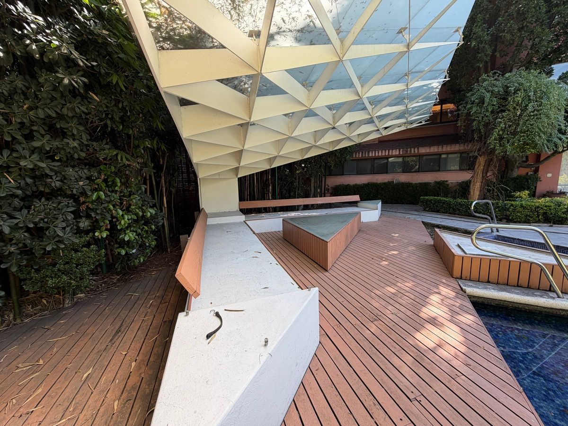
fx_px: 230
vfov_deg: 85.7
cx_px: 284
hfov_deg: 102.1
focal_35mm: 14
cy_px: 213
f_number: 2.2
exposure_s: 1/143
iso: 40
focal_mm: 2.22
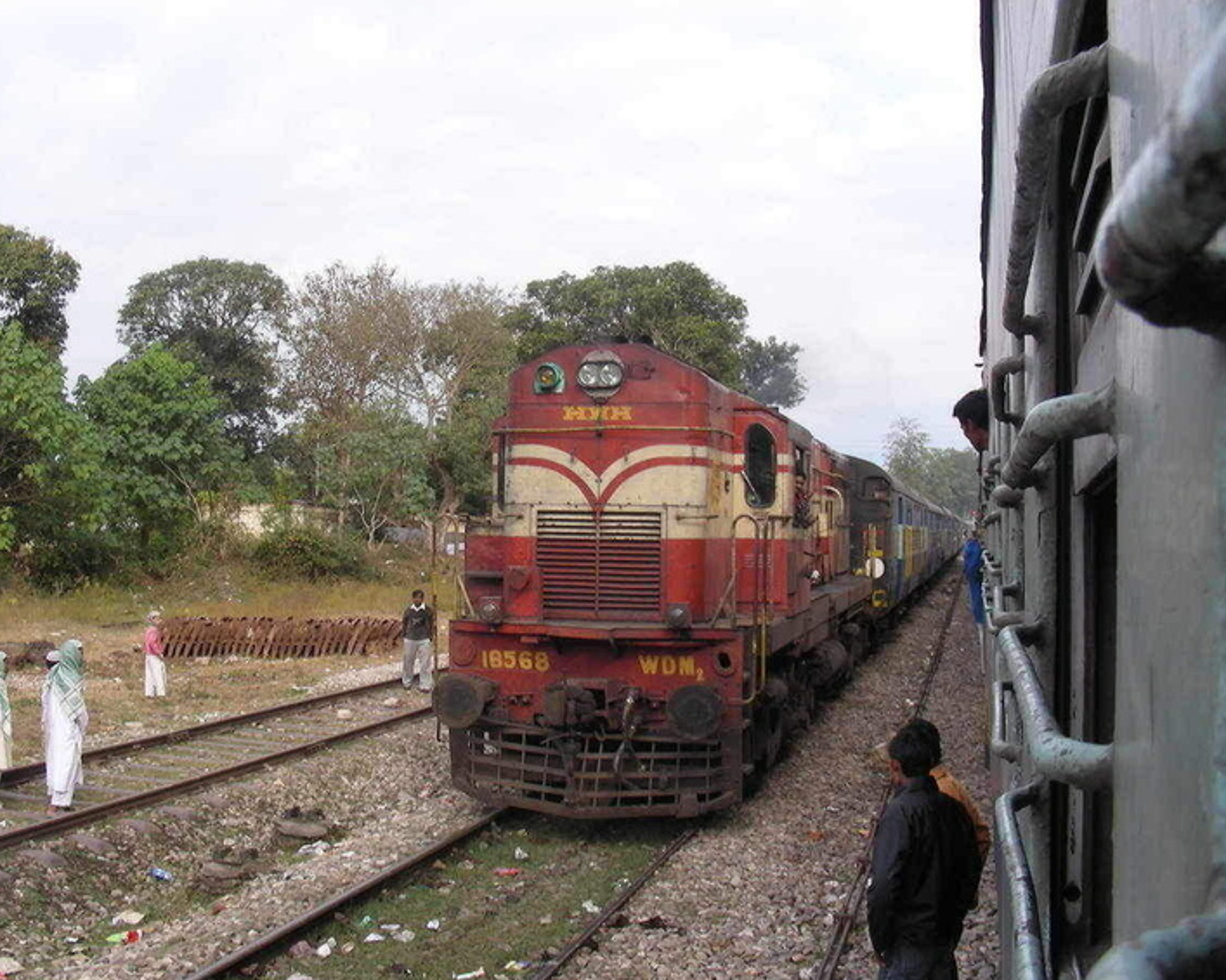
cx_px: 609
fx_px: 1523
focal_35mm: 42
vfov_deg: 35.6
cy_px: 519
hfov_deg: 43.8
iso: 50
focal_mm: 6.3
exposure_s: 1/110
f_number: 6.8
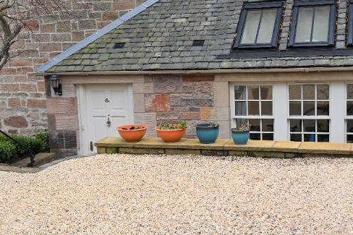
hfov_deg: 31.9
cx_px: 159
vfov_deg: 21.6
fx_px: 618
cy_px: 123
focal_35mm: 63
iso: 500
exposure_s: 1/125
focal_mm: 30
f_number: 4
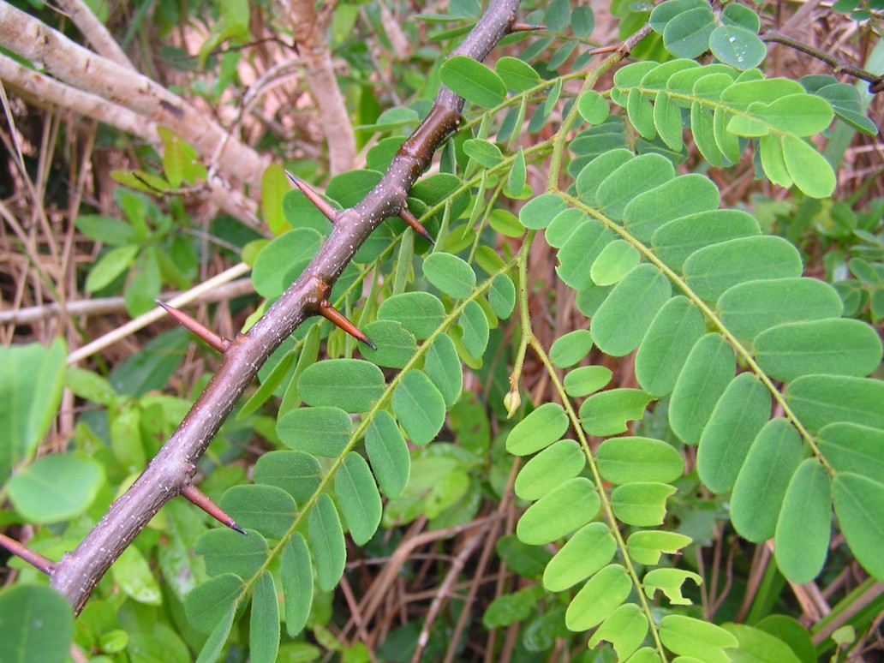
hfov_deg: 49.0
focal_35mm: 38
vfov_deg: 37.7
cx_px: 442
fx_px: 970
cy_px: 332
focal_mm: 6.3
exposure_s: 1/50
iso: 50
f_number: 4
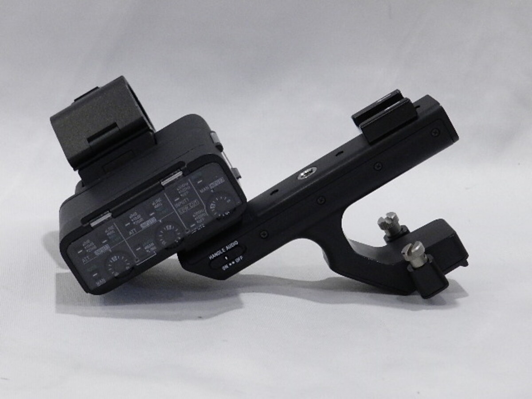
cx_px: 266
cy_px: 200
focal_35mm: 84
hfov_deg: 23.3
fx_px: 1291
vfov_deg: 17.6
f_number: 4.4
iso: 800
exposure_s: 1/80
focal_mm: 14.9
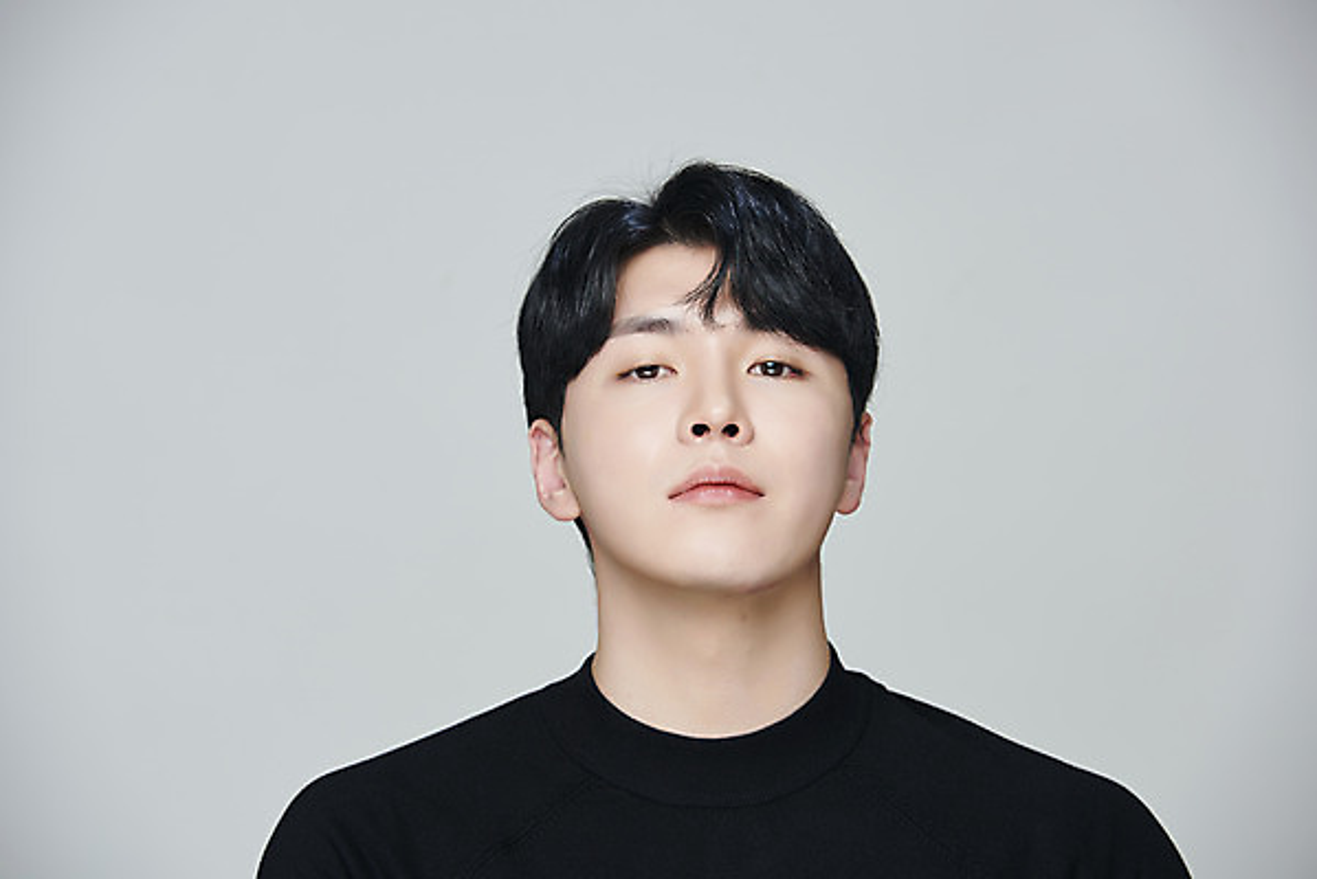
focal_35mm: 165
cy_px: 440
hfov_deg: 12.4
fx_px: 6039
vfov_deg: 8.3
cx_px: 658
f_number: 7.1
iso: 64
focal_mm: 165
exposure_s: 1/125
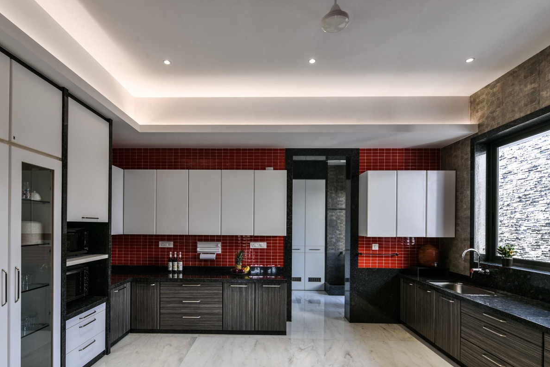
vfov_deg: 63.8
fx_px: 290
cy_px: 224
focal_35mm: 19
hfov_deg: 86.8
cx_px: 258
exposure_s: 1/1.67
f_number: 9
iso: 31
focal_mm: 15
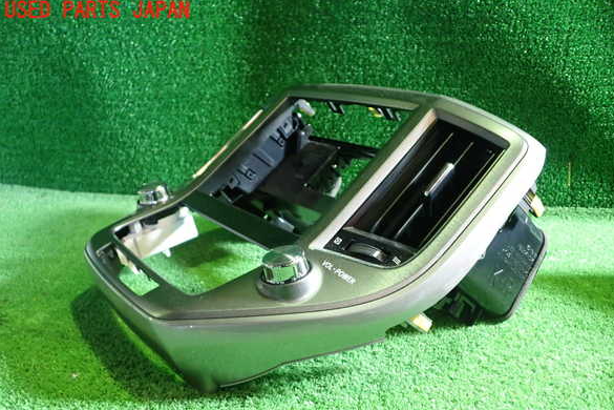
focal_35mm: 32
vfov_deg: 41.0
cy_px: 234
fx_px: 546
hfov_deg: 58.7
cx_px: 314
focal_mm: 5.4
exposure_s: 1/30
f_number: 2.3
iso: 500
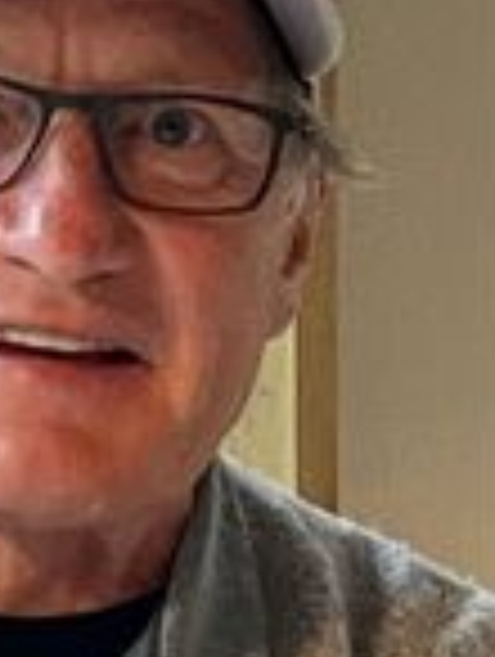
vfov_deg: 19.9
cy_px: 828
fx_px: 1730
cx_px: -140
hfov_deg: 15.5
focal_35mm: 91
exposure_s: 1/50
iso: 250
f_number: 1.6
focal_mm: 4.2
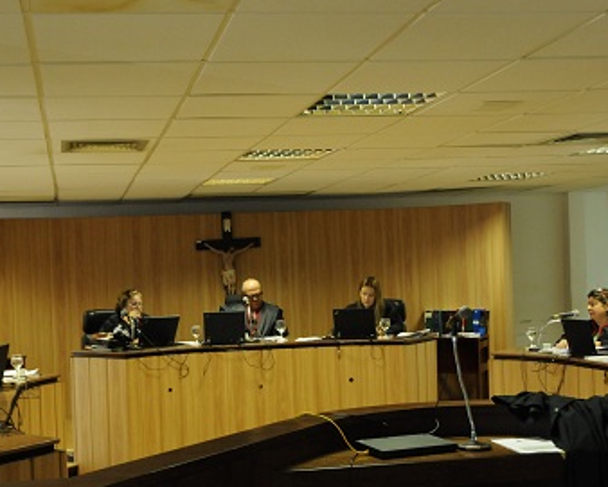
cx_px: 221
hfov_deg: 34.5
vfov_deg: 28.1
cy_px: 280
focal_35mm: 54
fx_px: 973
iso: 1600
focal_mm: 26
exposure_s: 1/40
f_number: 5
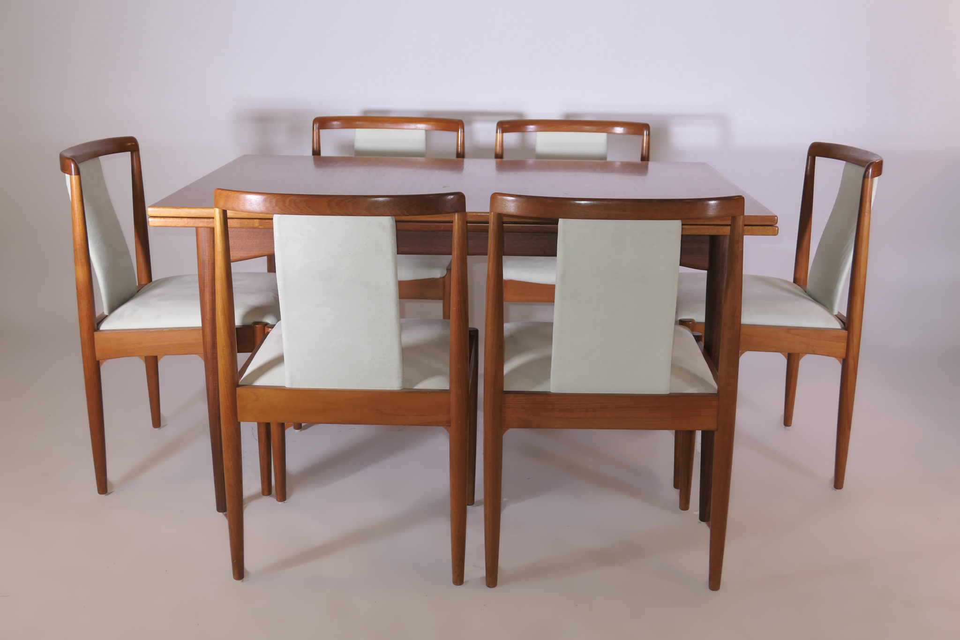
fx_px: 1146
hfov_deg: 45.4
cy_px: 320
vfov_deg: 31.2
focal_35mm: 43
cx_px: 480
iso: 250
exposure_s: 1/60
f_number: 2.8
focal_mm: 15.9
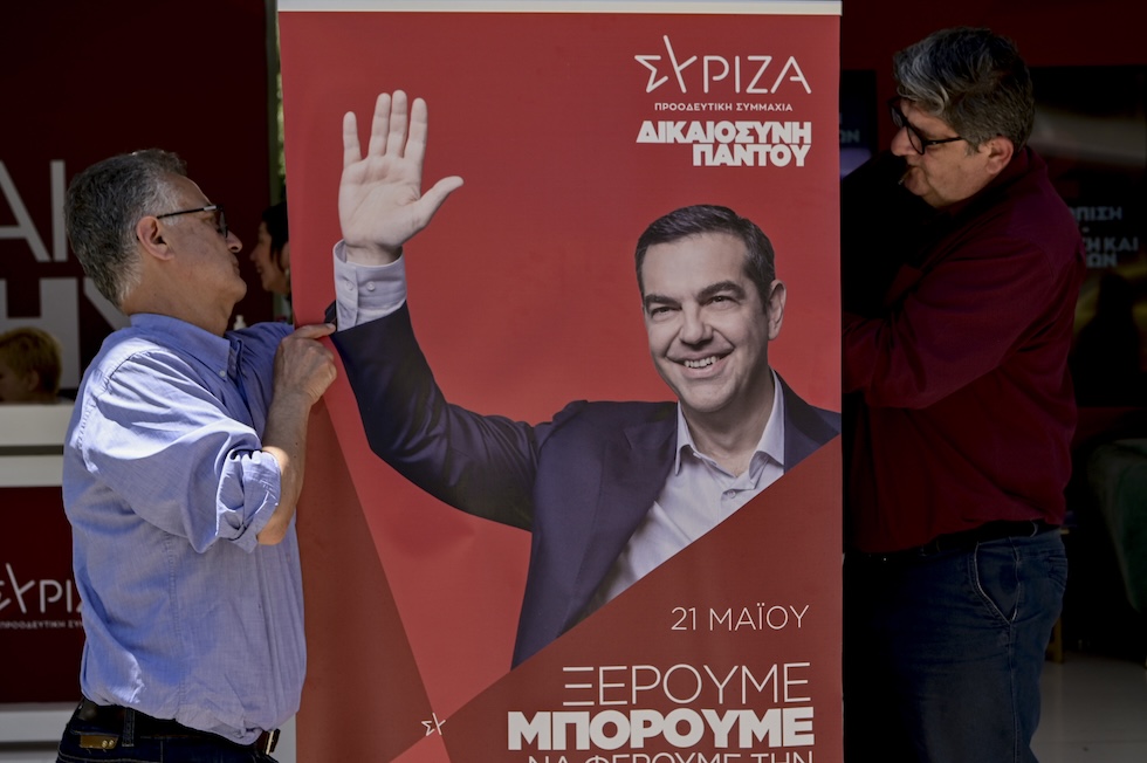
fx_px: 1910
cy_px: 382
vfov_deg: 22.6
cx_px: 574
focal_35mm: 60
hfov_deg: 33.4
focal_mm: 60
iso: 125
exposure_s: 1/400
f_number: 7.1
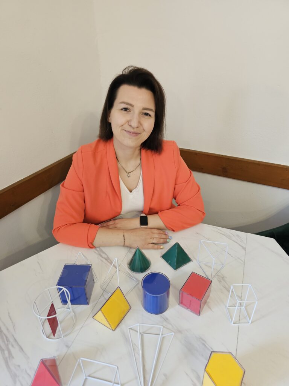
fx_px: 256
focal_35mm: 23
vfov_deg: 73.9
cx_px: 144
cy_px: 193
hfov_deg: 58.9
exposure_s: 1/100
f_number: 1.7
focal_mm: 6.3
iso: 500
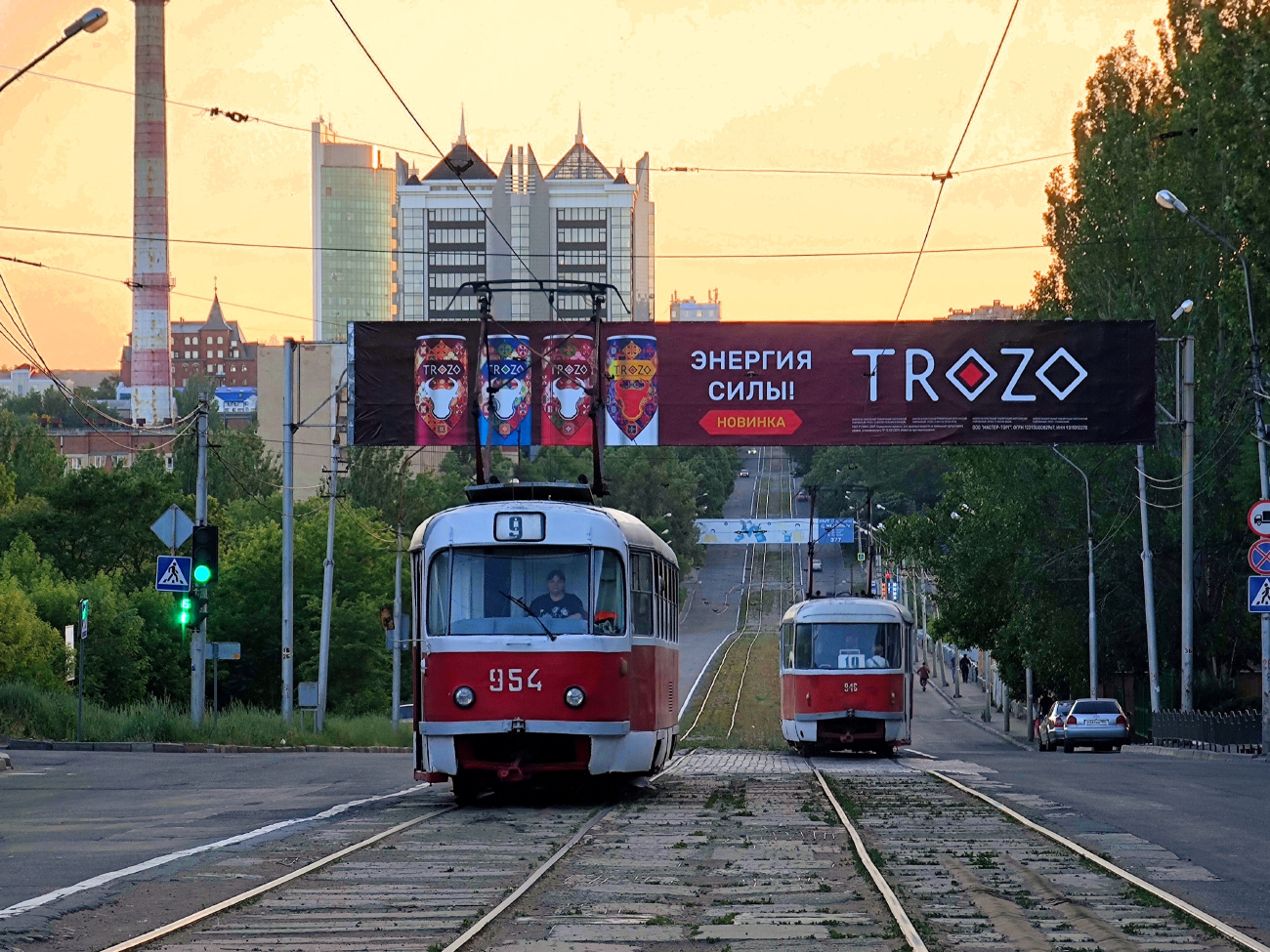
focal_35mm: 127
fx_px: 4659
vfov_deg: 11.7
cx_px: 635
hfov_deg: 15.5
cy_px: 476
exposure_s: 1/100
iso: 63
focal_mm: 22
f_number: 4.1
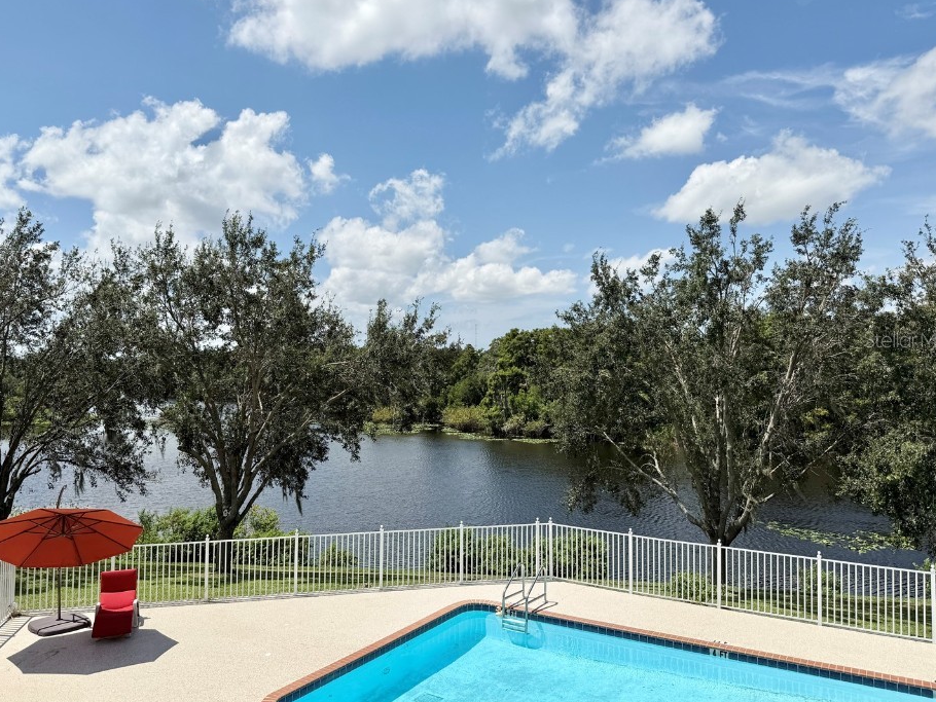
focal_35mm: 27
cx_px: 434
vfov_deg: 51.4
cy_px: 339
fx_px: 730
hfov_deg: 65.2
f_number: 1.78
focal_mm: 6.76
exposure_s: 1/9091
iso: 80
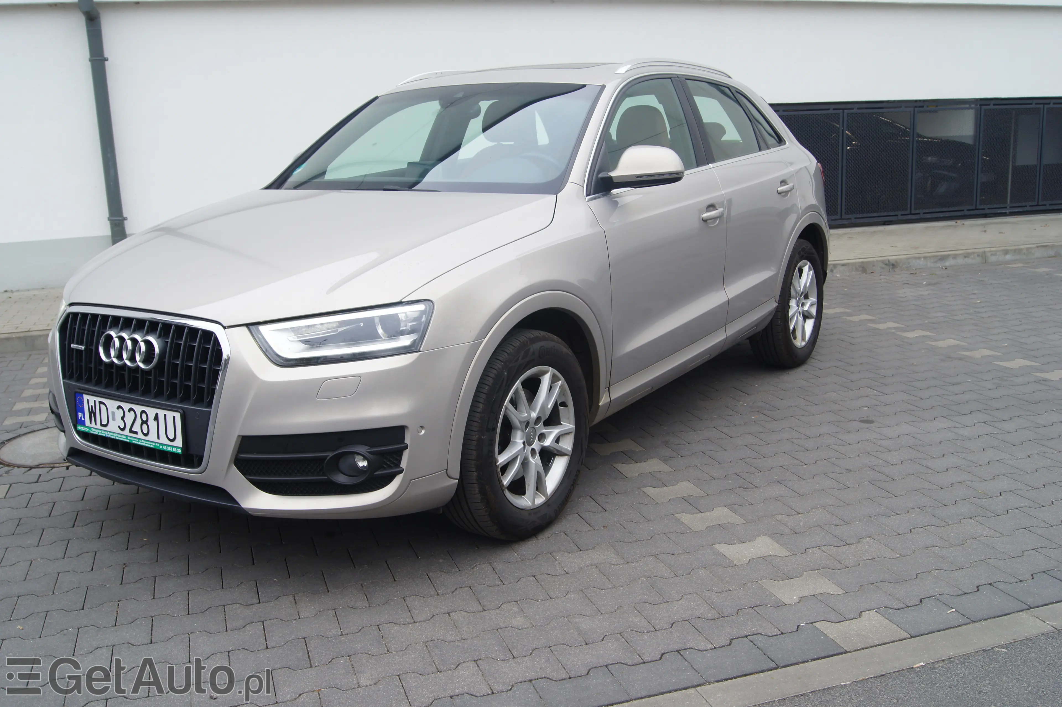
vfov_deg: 39.9
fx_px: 973
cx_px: 531
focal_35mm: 33
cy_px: 354
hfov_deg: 57.2
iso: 100
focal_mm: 22
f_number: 8
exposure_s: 1/50
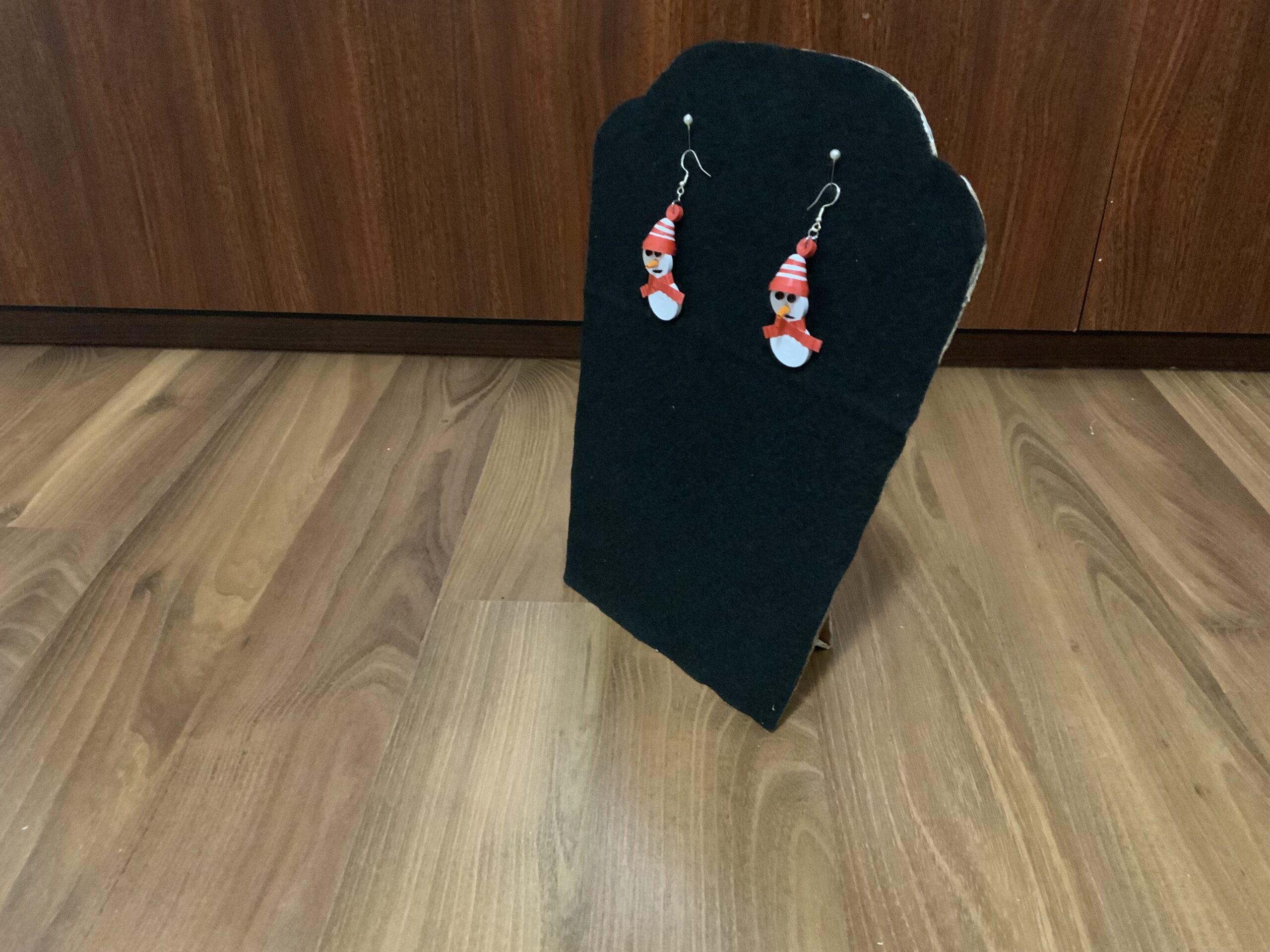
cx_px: 635
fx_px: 1064
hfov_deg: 61.7
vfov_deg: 48.2
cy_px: 476
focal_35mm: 29
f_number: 1.8
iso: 500
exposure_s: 1/20
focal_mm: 3
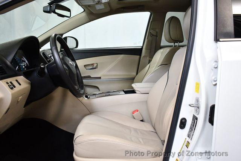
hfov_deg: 53.1
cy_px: 80
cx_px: 120
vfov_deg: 36.9
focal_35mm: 36
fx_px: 241
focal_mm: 18
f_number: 3.5
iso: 1100
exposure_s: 1/125
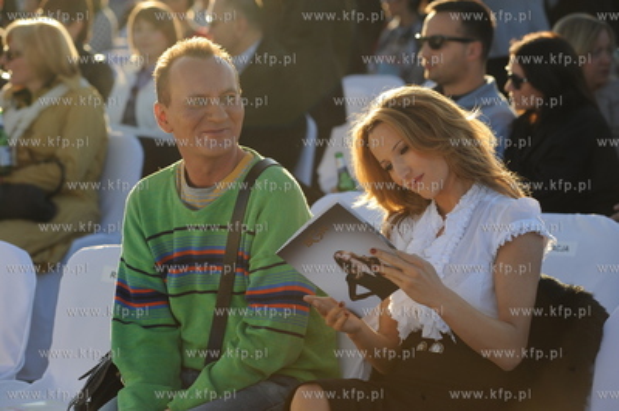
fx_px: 2147
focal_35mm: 125
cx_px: 310
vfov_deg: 10.9
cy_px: 206
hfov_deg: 16.4
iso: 400
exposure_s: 1/800
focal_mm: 125
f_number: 5
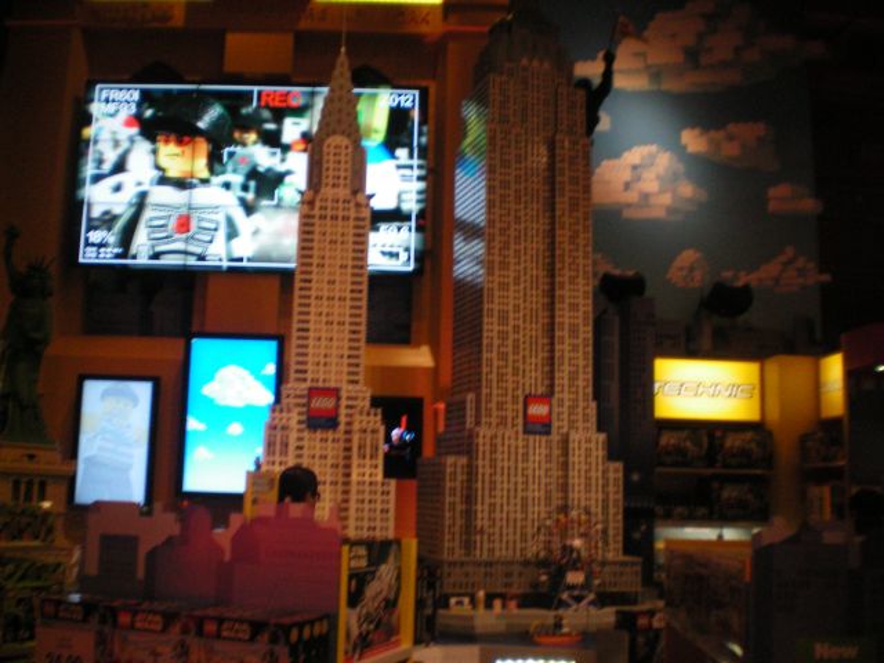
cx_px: 442
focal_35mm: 38
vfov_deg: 37.7
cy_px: 332
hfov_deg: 49.0
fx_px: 970
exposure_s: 1/60
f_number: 3.1
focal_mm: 6.3
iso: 200
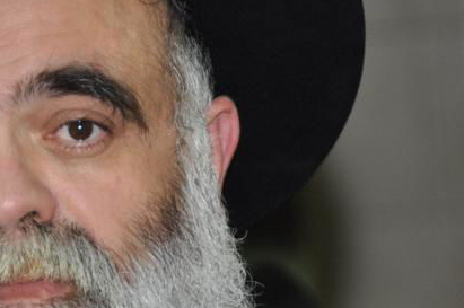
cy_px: 160
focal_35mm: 560
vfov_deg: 2.4
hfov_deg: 3.7
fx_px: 7209
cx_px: 50
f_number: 5.6
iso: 500
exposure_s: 1/60
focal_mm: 150
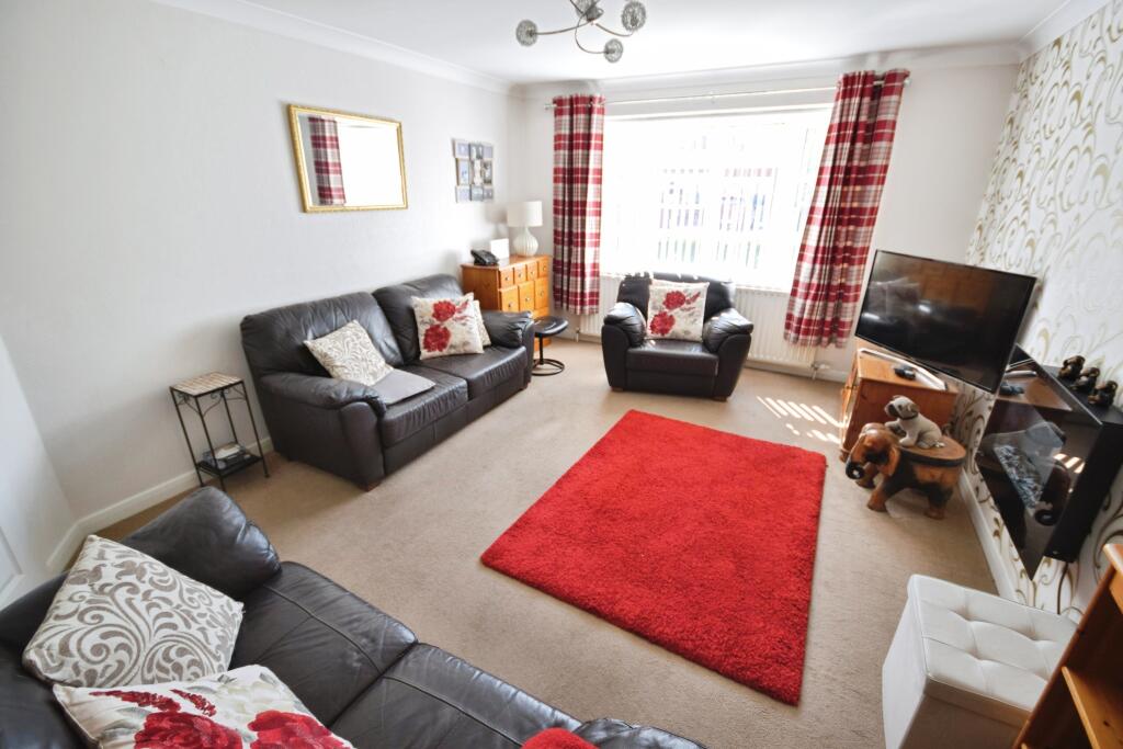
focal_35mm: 15
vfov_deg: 77.3
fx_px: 468
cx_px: 562
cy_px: 374
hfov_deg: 100.4
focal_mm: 10
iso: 400
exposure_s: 1/80
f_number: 4.5
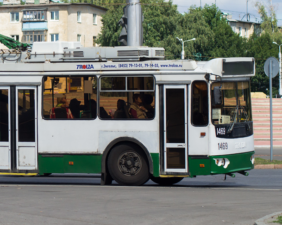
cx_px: 31
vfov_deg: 7.4
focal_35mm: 208
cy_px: 48
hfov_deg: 9.3
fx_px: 1735
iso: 200
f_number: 8
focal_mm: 75
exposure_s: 1/800
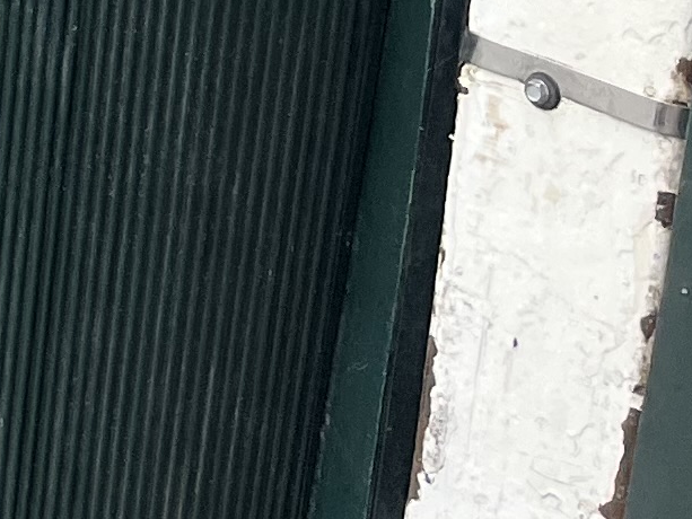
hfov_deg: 9.1
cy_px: -716
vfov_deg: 8.0
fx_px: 3419
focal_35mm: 171
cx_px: -1426
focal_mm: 5.1
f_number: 1.6
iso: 50
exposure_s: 1/1647
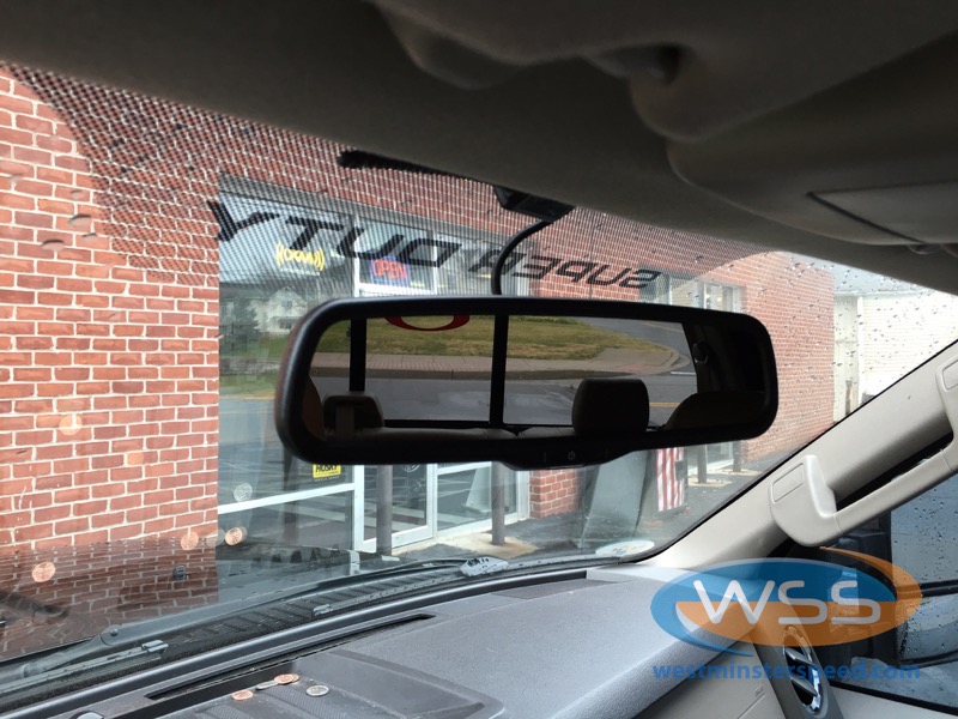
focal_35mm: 29
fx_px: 803
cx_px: 479
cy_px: 360
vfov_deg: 48.2
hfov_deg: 61.7
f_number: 2.2
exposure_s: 1/15
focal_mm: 4.15
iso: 25
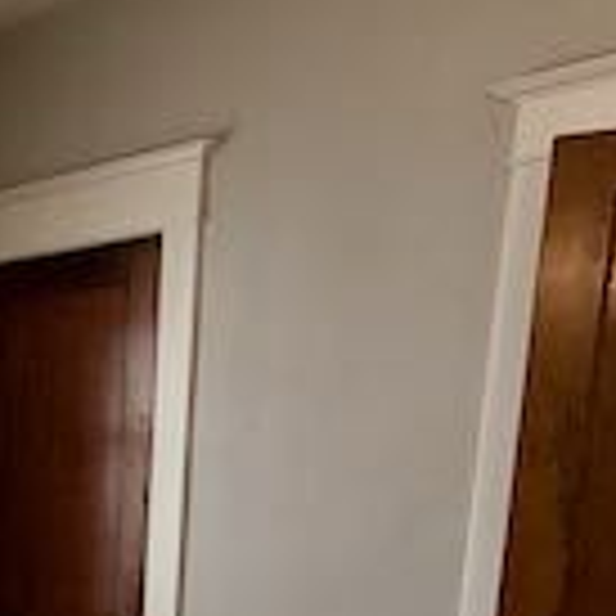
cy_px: 683
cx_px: -234
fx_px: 1168
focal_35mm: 58
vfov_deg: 27.0
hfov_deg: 24.7
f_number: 2.2
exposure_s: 1/120
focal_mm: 2.22
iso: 160
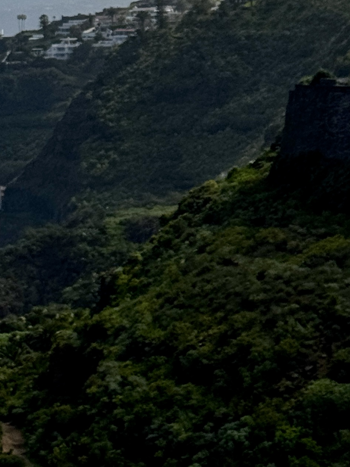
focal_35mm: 124
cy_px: -67
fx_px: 1672
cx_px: -18
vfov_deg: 15.4
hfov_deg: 11.8
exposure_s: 1/10526
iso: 80
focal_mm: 6.76
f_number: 1.78
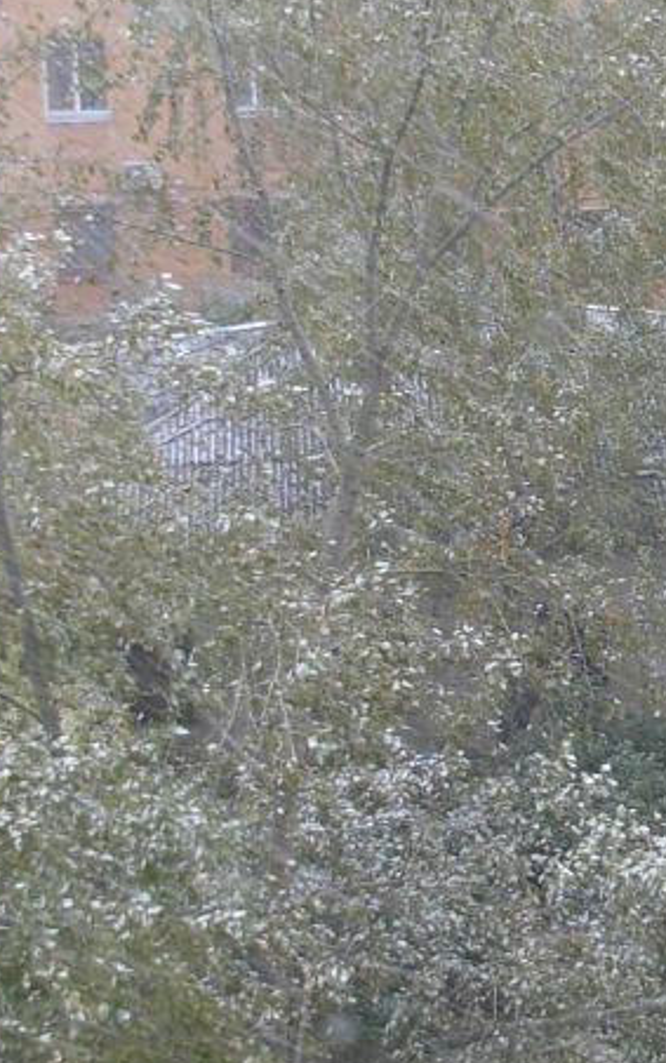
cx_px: 605
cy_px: 550
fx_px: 1653
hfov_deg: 22.2
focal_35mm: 57
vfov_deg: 35.7
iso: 84
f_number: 2.9
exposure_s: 1/32
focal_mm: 6.3
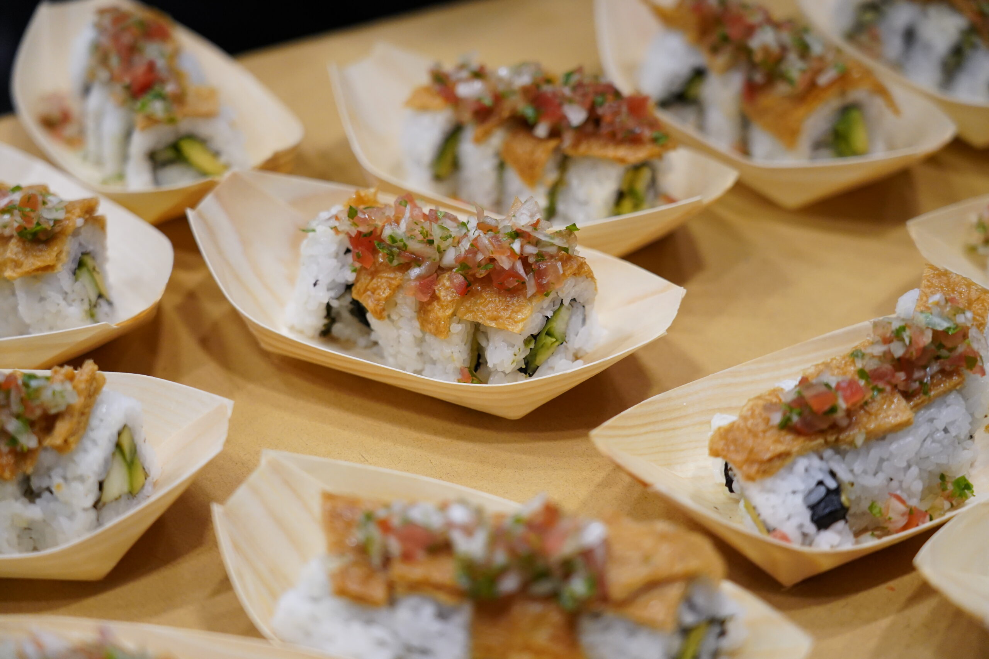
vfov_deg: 18.7
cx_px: 494
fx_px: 2005
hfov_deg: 27.7
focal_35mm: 73
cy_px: 330
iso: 4000
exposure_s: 1/320
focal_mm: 73
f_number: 4
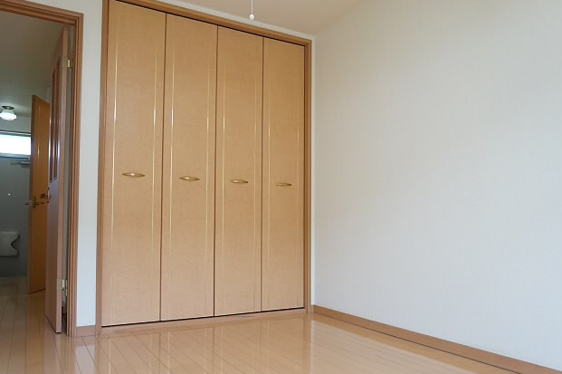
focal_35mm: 28
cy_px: 213
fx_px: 437
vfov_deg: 46.2
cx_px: 279
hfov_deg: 65.5
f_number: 4
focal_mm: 16
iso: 800
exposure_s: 1/160
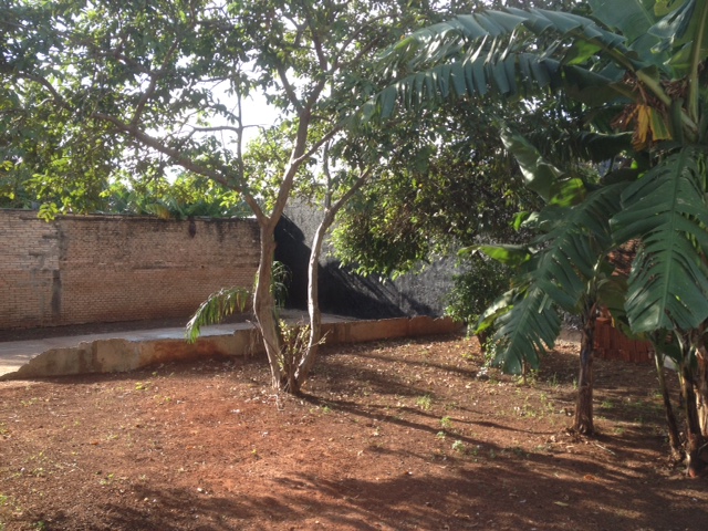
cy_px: 266
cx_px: 354
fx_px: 716
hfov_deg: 52.6
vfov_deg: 40.7
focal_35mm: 35
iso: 50
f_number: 2.4
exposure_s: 1/332
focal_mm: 4.28
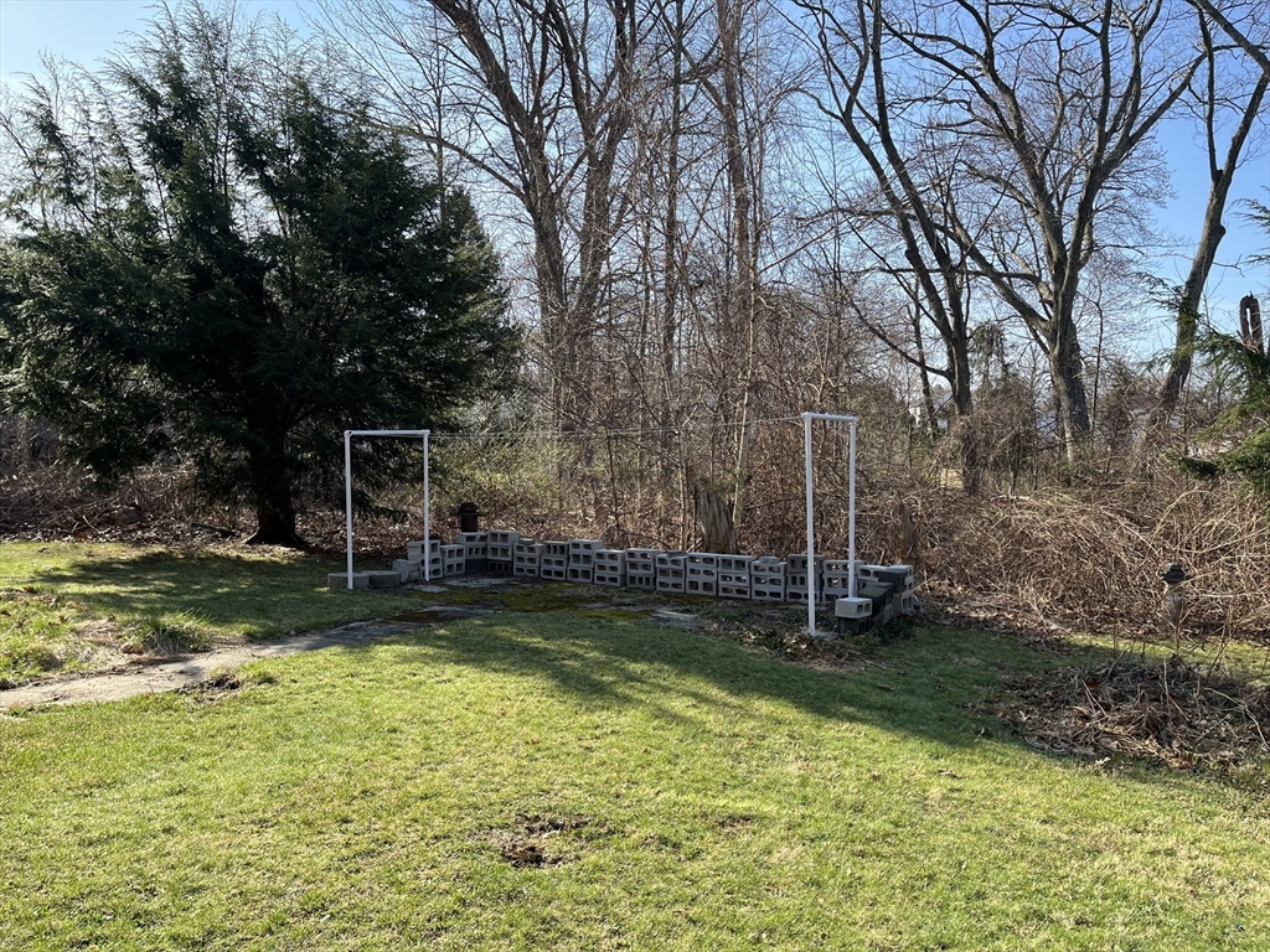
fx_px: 954
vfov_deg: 53.1
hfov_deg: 67.3
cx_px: 635
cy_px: 476
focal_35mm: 26
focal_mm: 5.1
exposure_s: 1/1046
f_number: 1.6
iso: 50
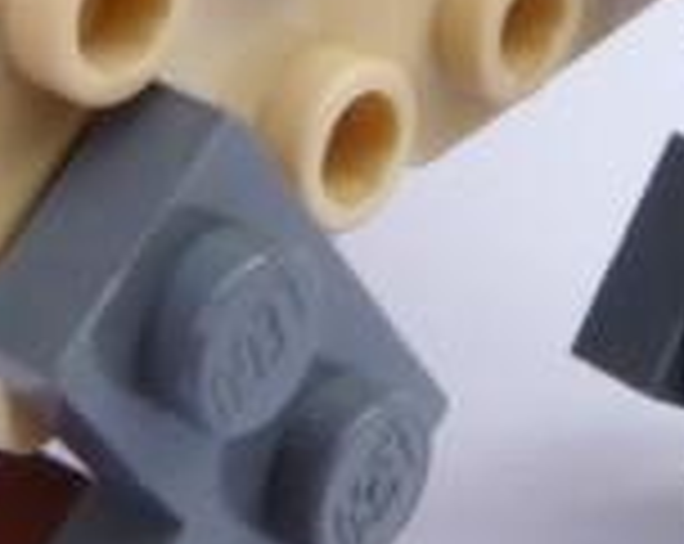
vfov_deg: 10.7
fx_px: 2808
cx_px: 284
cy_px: -288
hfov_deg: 13.9
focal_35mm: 139
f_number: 8
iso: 100
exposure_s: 1/25
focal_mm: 4.8
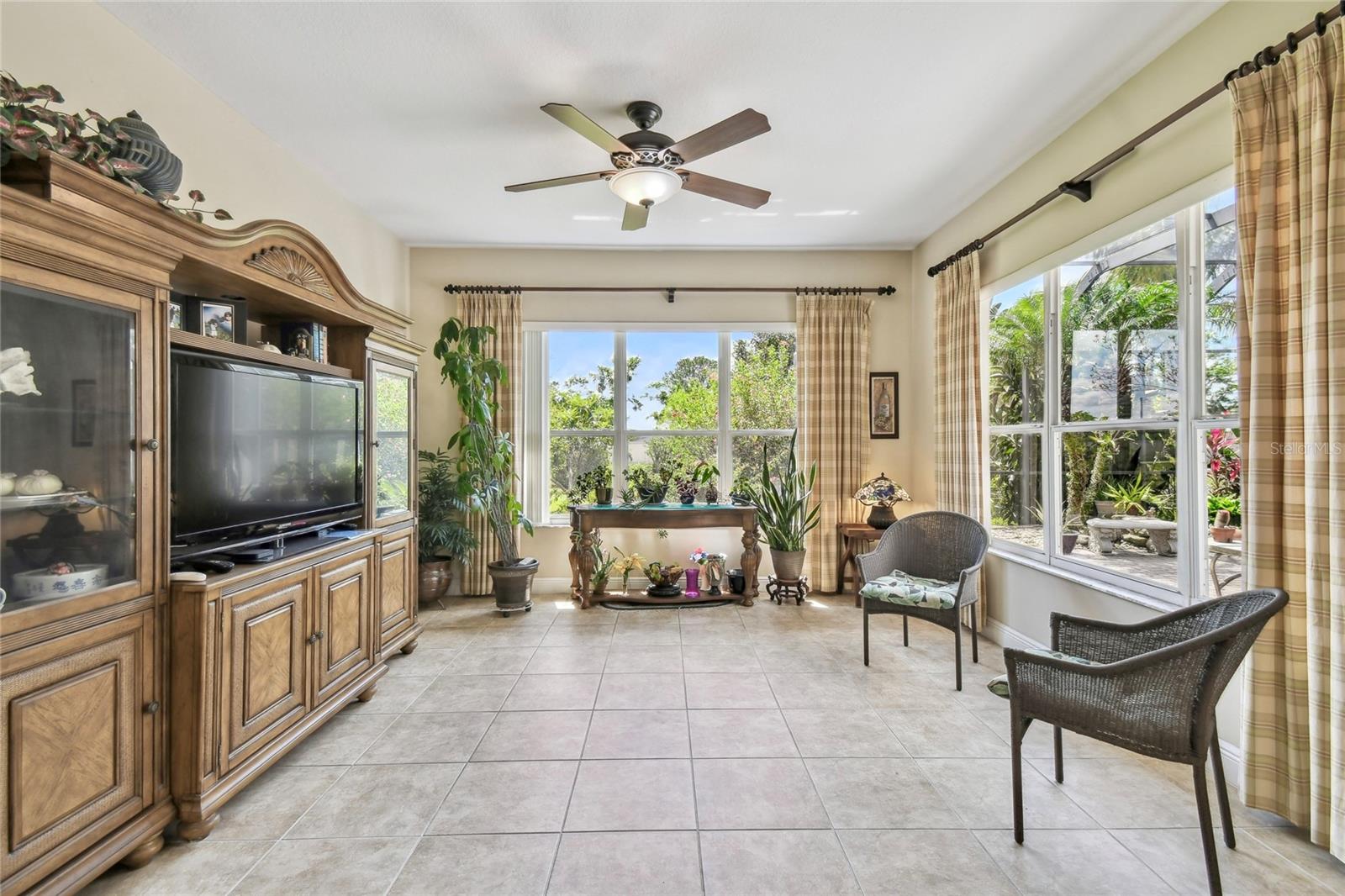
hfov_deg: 100.4
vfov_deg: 77.3
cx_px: 672
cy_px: 448
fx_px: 560
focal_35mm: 15
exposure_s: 1/60
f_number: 7.1
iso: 100
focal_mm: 10
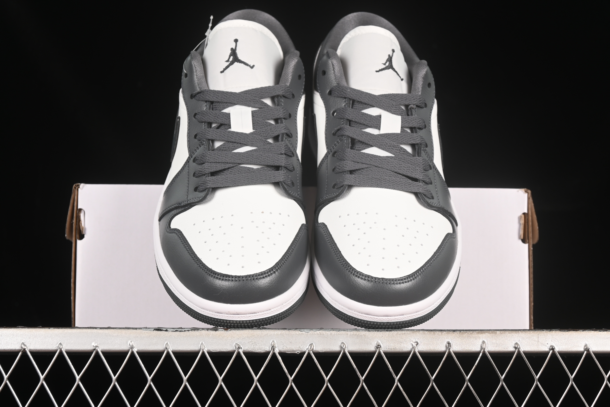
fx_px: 1271
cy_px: 204
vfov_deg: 18.2
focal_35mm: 75
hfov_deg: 27.0
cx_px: 305
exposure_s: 1/60
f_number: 7.1
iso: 160
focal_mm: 50
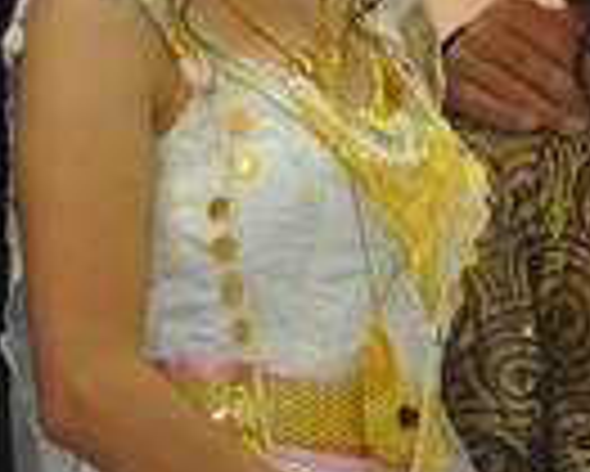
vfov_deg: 2.0
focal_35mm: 791
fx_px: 13814
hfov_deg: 2.4
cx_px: 378
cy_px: 169
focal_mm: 105
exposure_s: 1/60
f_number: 5.6
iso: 1250
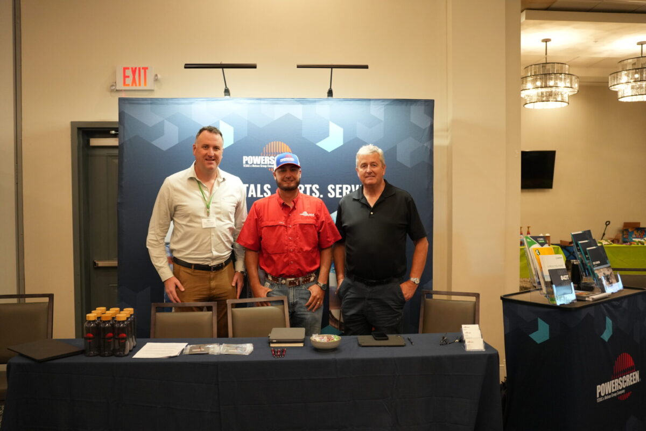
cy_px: 216
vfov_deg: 45.0
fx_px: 520
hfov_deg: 63.7
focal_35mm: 29
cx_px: 323
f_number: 2.8
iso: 2500
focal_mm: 29
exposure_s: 1/200
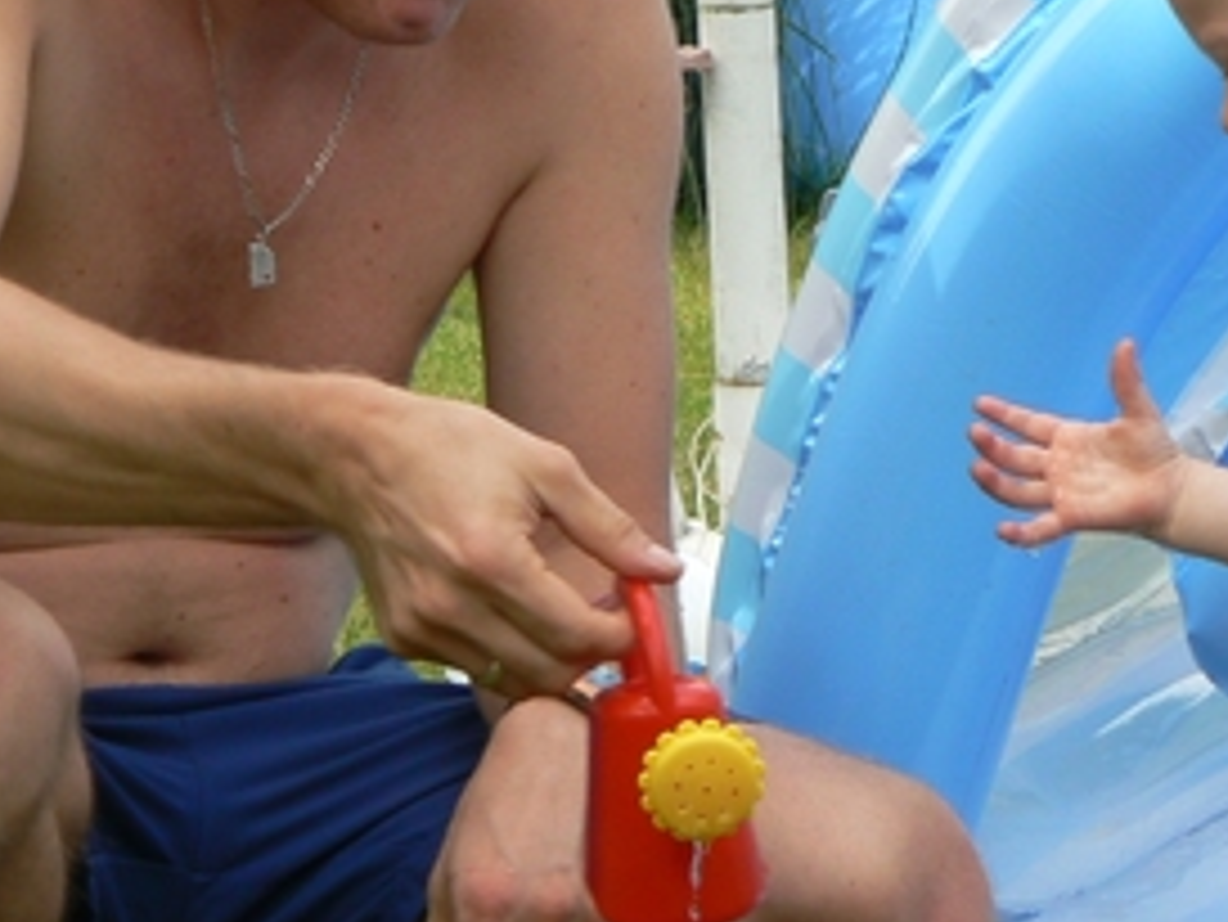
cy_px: 373
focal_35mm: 290
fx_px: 10292
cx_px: 711
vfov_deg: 5.1
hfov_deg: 6.8
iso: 80
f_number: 5.6
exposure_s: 1/160
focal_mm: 22.1
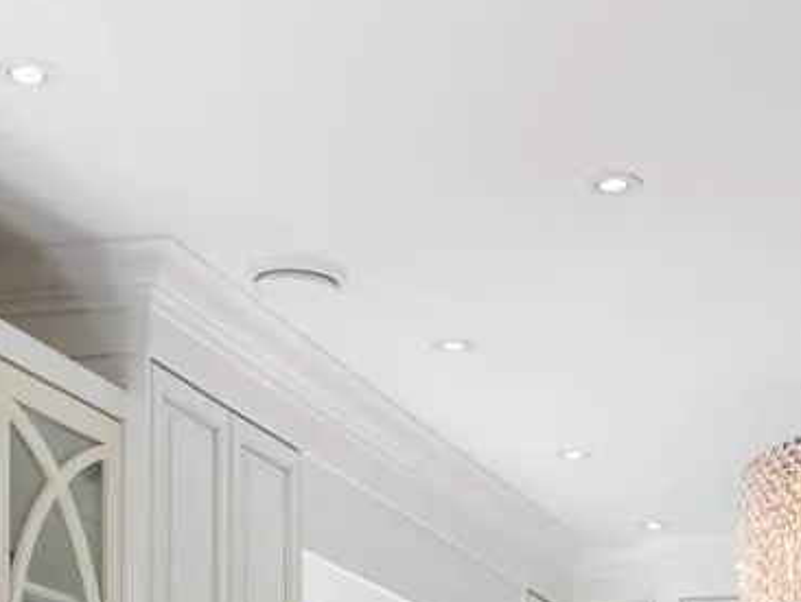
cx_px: 608
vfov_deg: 15.7
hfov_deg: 23.0
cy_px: 991
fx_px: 1945
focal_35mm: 84
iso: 200
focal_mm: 16
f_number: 8
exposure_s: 1/30
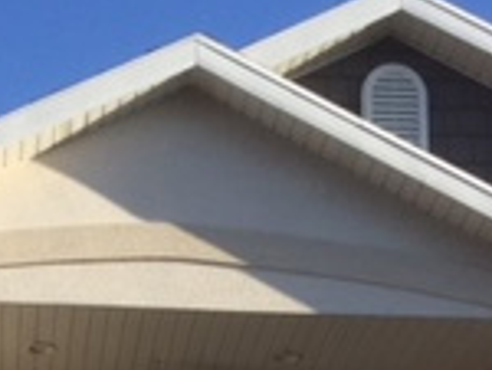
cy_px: 691
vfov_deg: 10.5
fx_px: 1879
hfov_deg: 14.8
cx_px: 112
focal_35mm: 132
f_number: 2.4
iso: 25
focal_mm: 3.3
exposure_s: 1/631
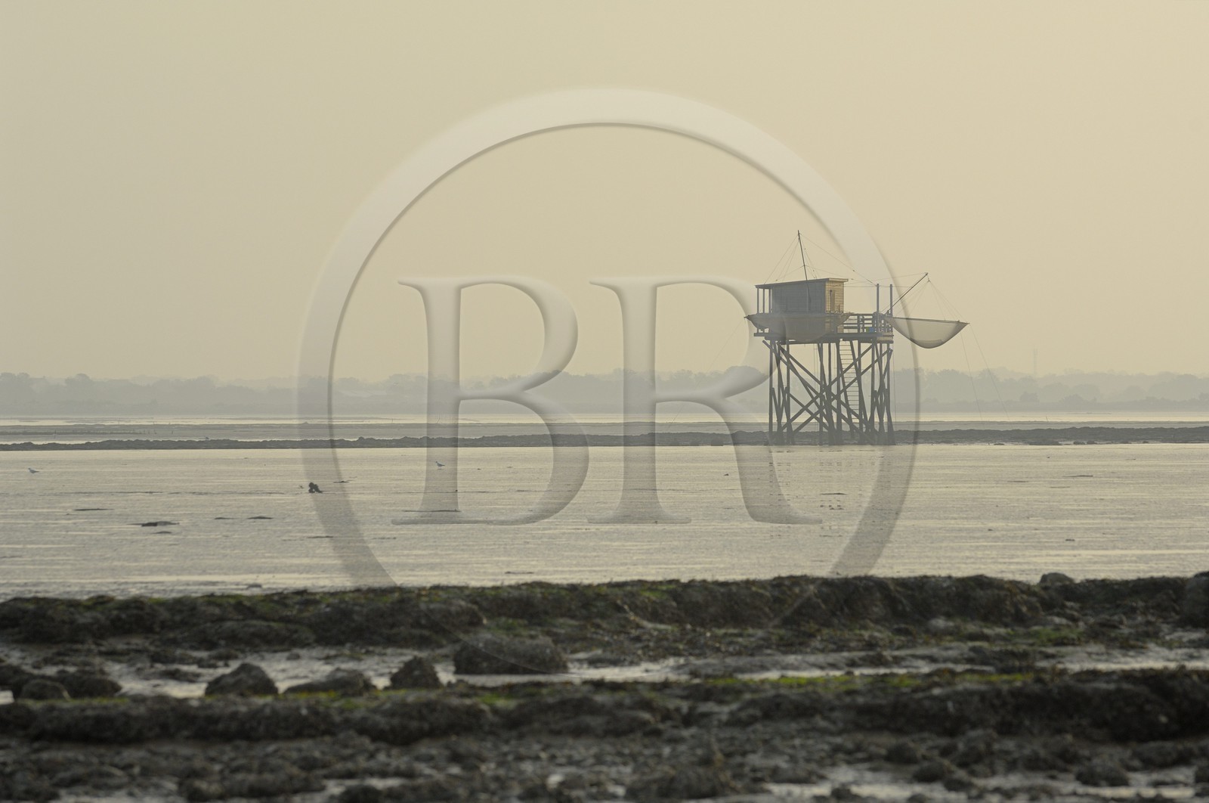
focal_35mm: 300
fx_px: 10061
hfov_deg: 6.9
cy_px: 402
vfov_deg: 4.6
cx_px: 604
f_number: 6.7
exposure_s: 1/160
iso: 100
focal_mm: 200
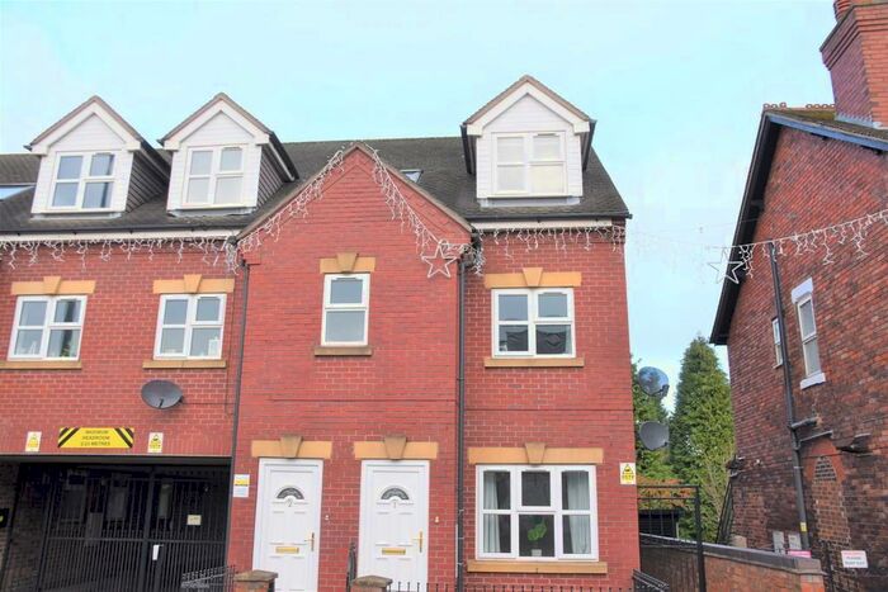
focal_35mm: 27
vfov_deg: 47.9
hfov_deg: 67.4
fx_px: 666
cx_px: 444
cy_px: 296
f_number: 5.6
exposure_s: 1/250
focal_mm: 18
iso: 220
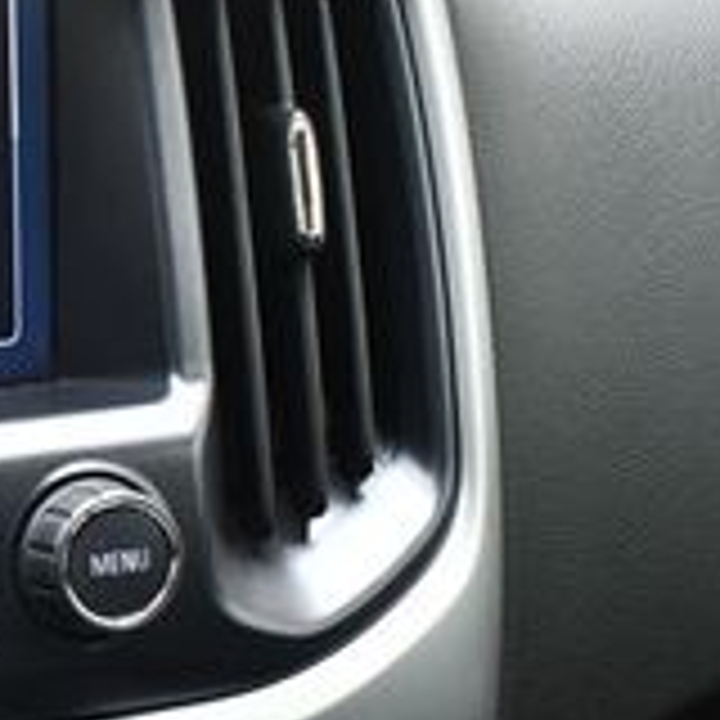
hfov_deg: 17.1
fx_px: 2165
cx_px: -360
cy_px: 540
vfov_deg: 18.8
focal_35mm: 92
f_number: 3.5
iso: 1100
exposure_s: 1/125
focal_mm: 18
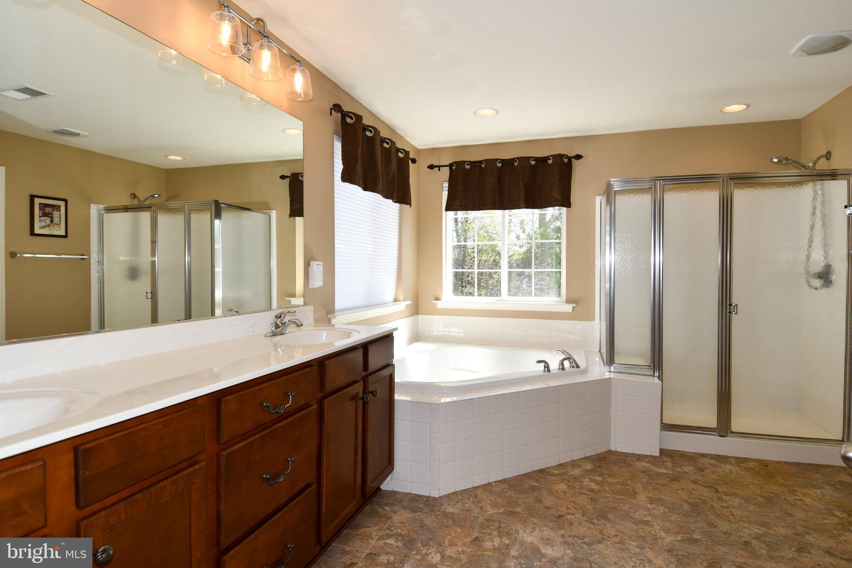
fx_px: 426
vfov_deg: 67.4
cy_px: 284
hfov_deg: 90.0
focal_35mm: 18
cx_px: 426
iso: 200
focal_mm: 12
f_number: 5.6
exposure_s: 1/125
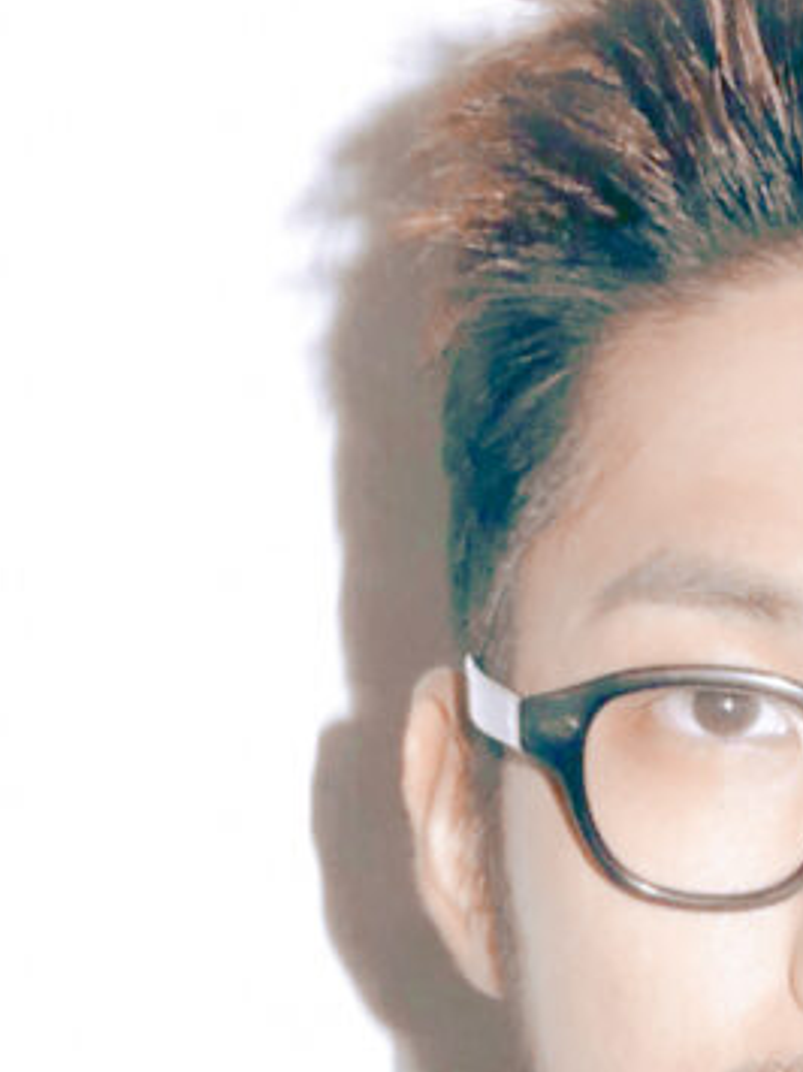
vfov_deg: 7.6
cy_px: 2887
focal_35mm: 236
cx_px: 844
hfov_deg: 6.3
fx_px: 7304
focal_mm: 15.4
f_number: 11
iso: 200
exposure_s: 1/200
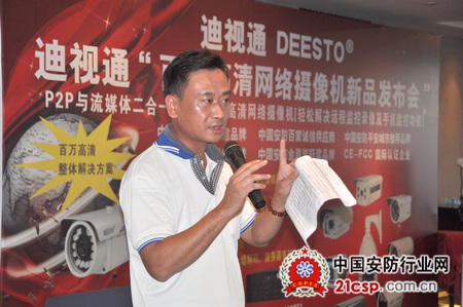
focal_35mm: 82
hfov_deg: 24.6
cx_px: 232
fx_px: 1060
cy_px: 154
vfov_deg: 16.5
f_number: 4.8
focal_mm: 55
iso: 400
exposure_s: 1/60
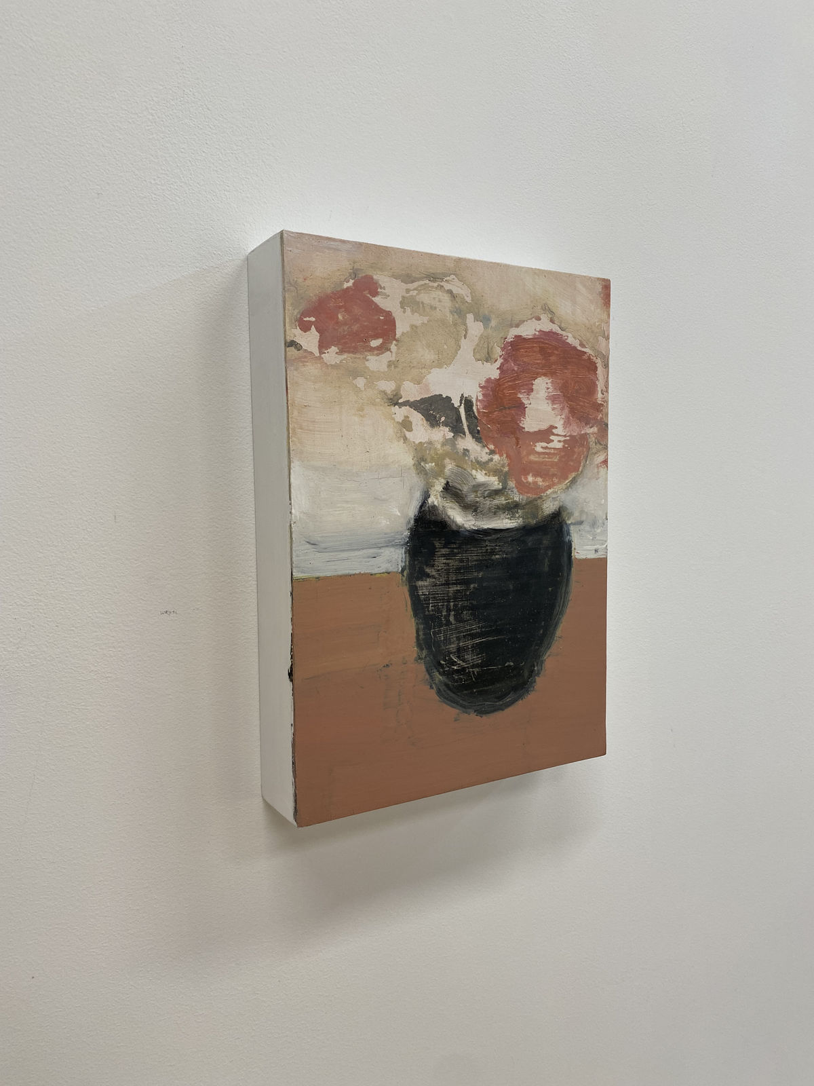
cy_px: 543
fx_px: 815
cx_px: 407
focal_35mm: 26
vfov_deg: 67.3
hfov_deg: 53.1
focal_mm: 4.25
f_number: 1.8
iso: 64
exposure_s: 1/60
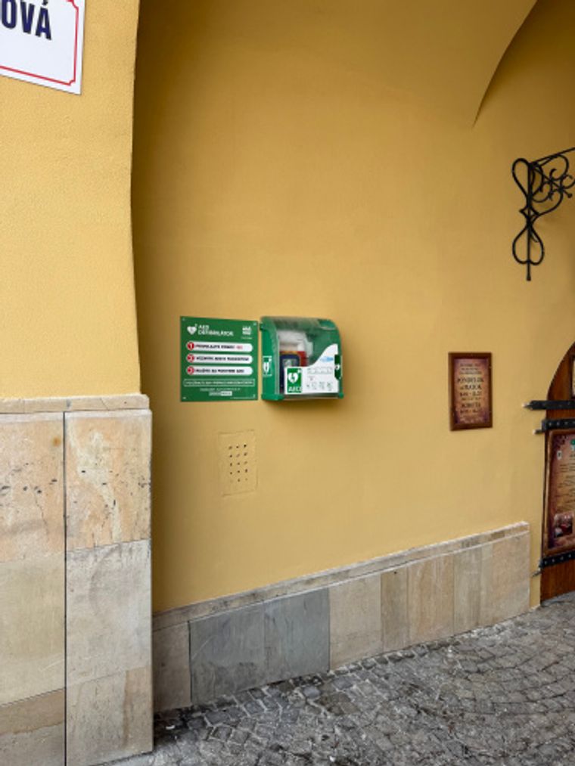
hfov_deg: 56.8
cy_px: 383
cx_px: 288
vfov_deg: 71.6
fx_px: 531
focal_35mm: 24
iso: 80
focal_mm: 6.76
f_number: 1.78
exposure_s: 1/393
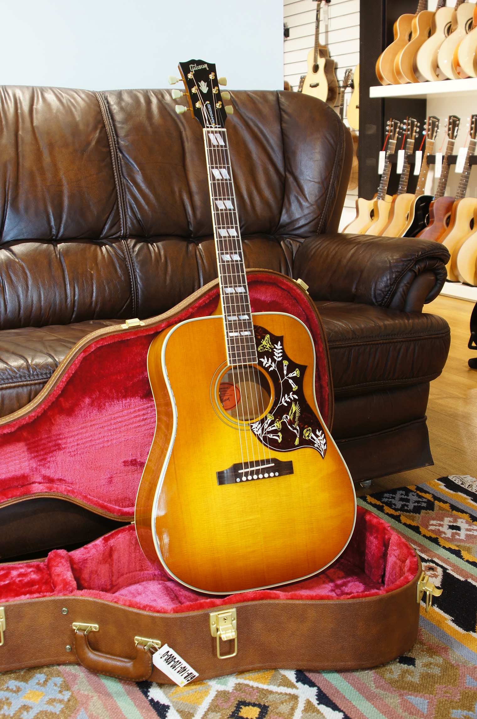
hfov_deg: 31.8
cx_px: 238
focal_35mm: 42
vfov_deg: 46.4
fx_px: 837
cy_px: 360
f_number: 7.1
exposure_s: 1/4
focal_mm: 28
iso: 100
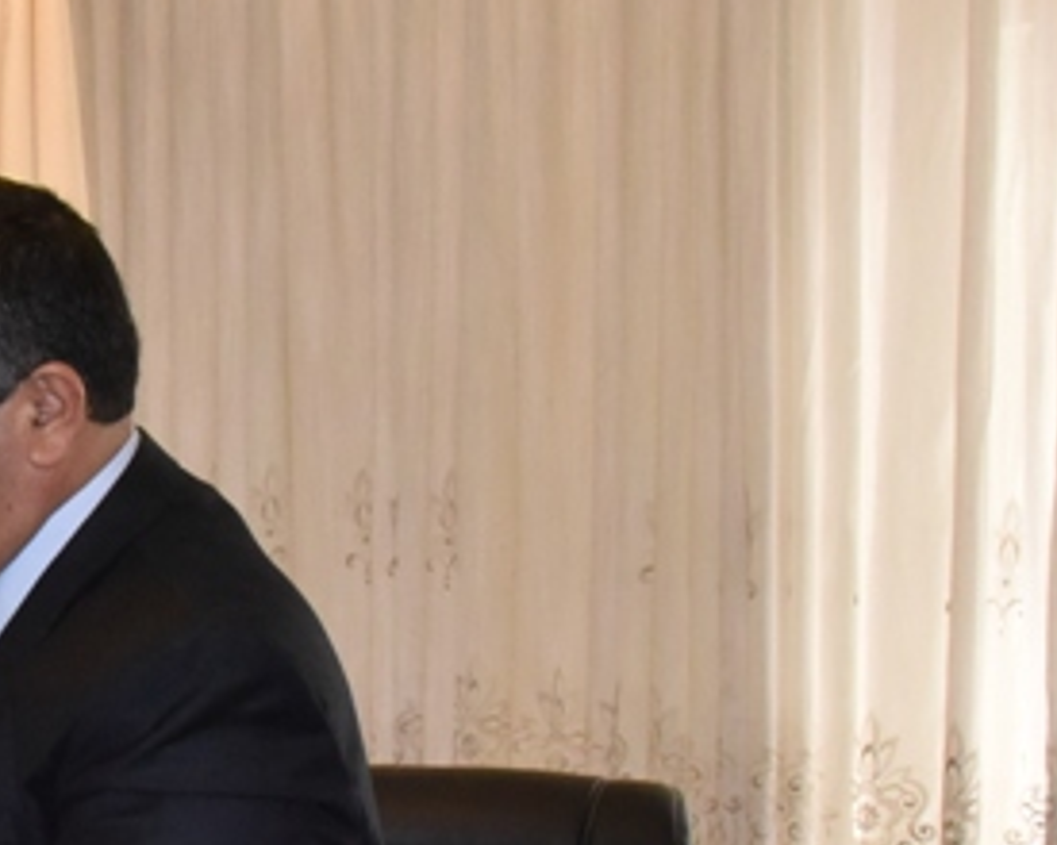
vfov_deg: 18.2
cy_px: 628
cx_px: -407
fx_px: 2628
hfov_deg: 20.3
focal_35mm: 84
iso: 3200
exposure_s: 1/250
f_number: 11
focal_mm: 24
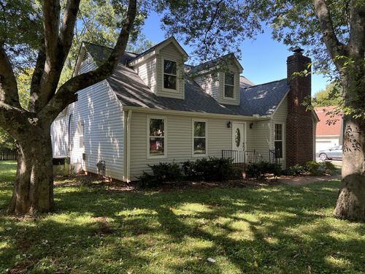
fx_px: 274
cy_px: 137
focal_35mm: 26
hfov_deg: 67.3
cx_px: 182
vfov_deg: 53.1
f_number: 1.5
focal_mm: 5.7
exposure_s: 1/361
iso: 50
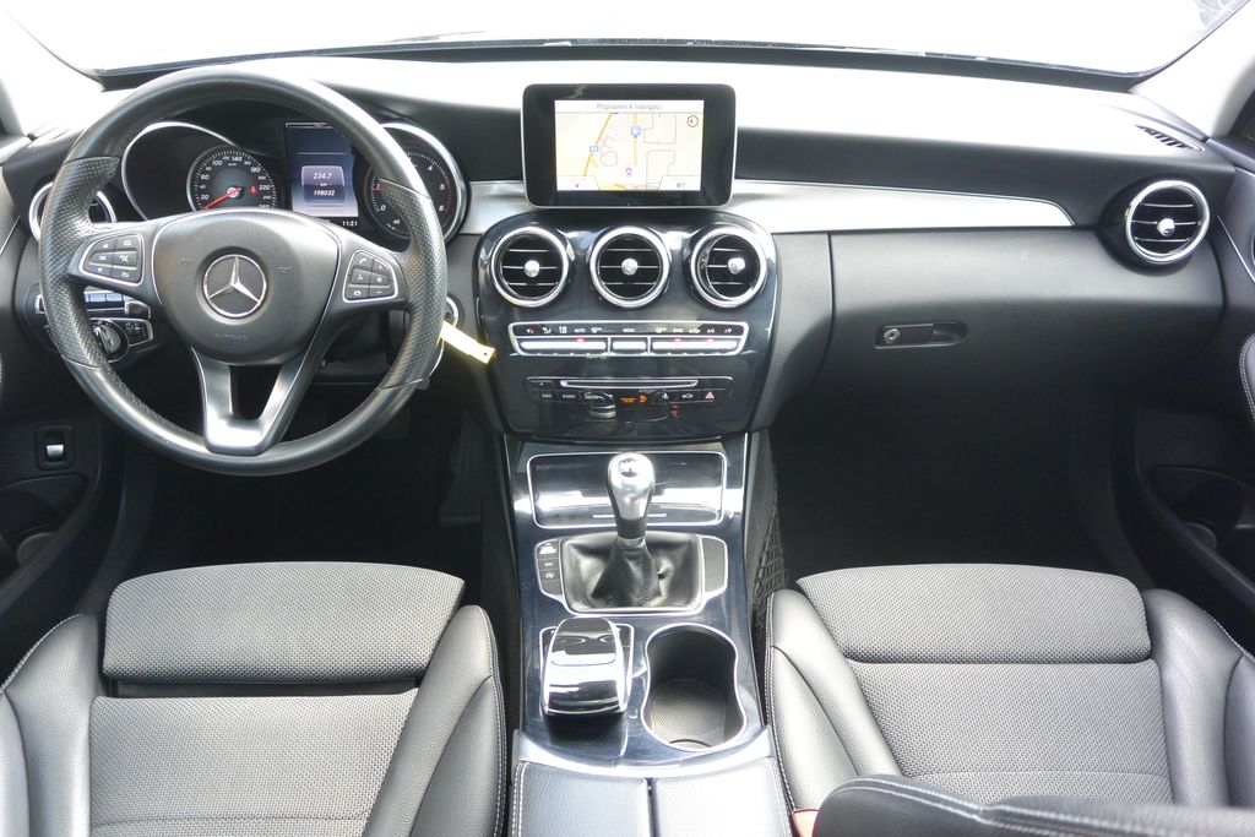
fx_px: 941
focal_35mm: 27
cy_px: 418
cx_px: 628
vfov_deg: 47.9
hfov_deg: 67.4
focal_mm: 10
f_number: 3.5
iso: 400
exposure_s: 1/100
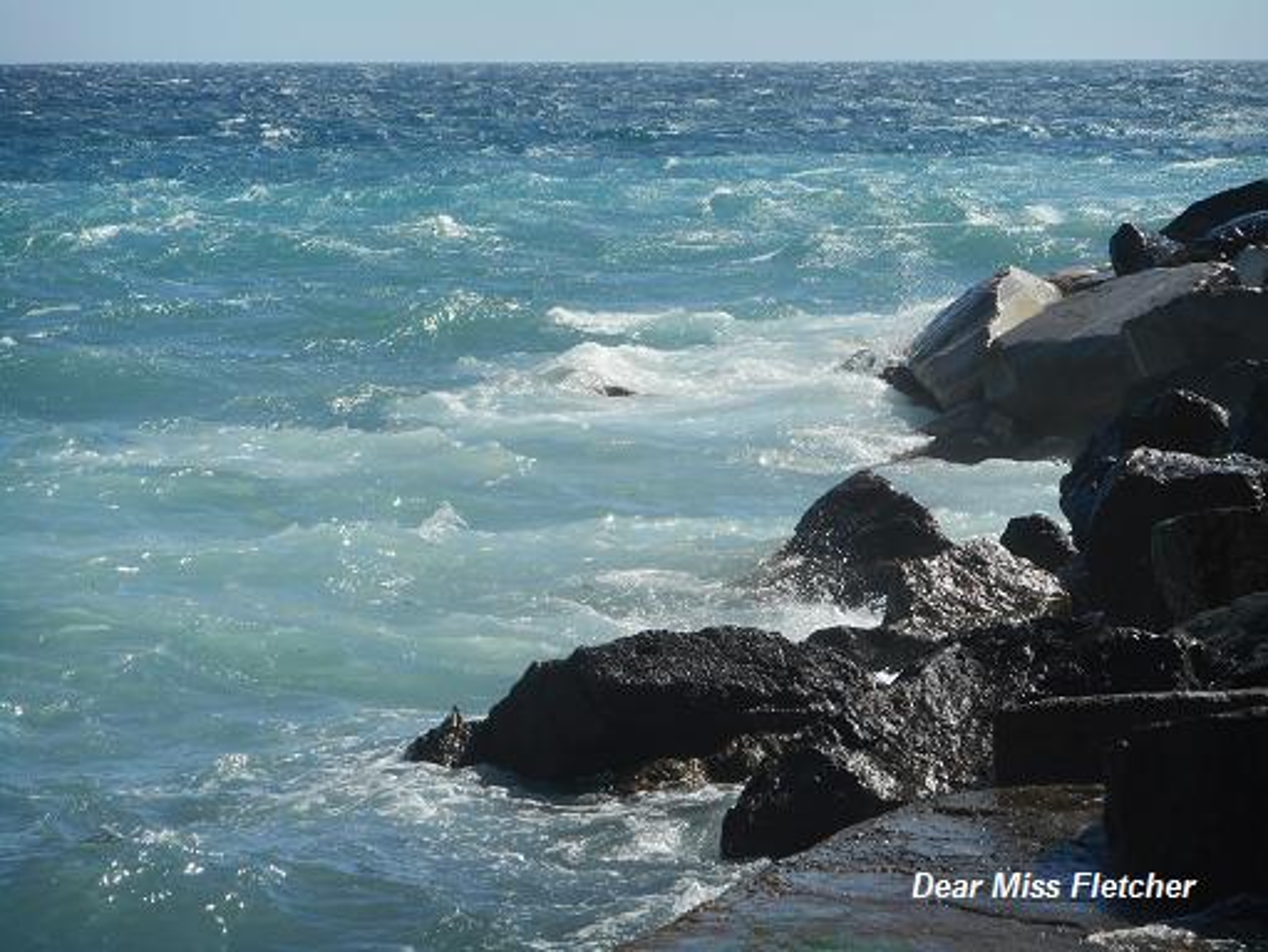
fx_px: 5608
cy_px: 476
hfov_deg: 12.9
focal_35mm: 153
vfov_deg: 9.7
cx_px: 634
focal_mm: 27.4
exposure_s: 1/500
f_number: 6.2
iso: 80
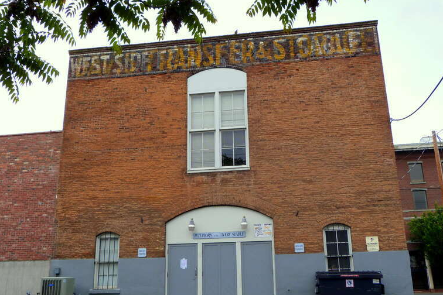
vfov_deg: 39.9
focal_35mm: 33
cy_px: 169
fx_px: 406
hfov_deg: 57.2
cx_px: 223
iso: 100
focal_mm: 5.2
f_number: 5
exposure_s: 1/250
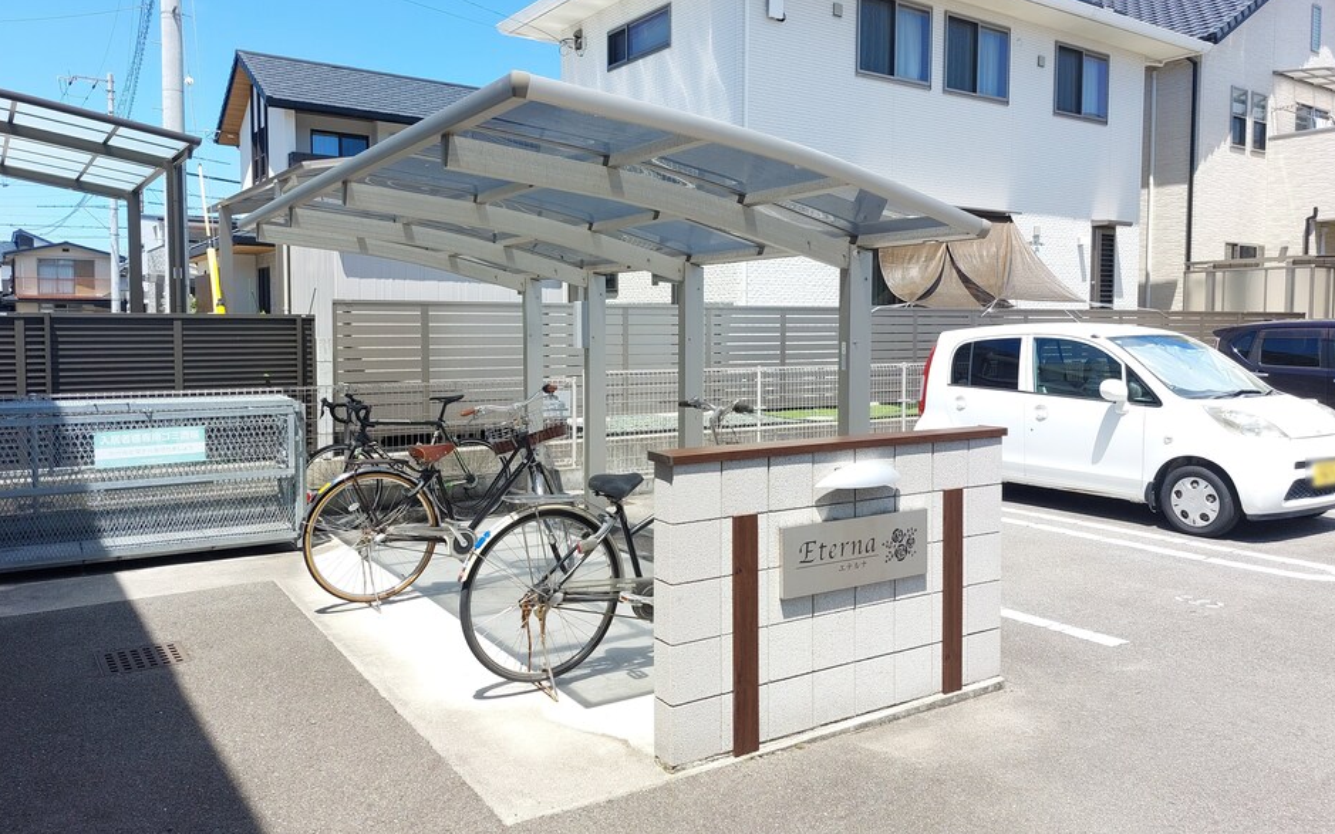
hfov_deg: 70.4
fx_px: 946
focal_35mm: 26
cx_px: 674
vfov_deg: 47.6
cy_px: 381
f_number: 1.8
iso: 25
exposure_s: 1/513
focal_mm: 5.23
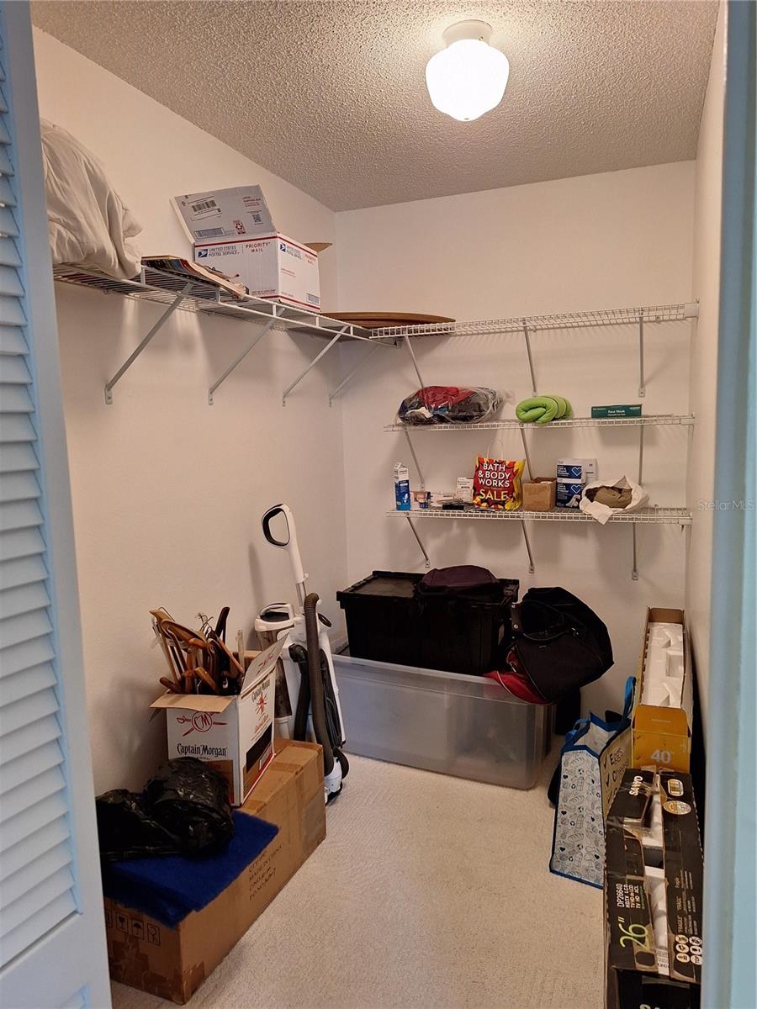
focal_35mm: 23
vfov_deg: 73.9
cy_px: 504
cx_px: 378
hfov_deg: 58.9
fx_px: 671
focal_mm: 5.54
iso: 100
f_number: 1.8
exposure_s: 1/40
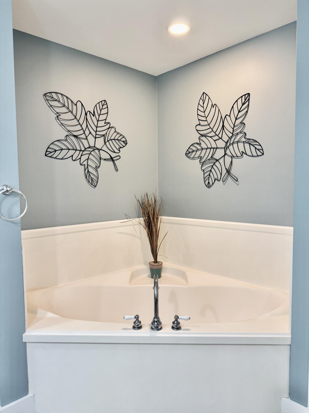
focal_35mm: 24
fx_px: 286
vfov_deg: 71.6
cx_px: 154
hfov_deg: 56.8
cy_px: 206
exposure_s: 1/60
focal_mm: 6.76
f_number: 1.78
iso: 160
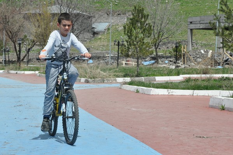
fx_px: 653
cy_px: 74
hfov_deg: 20.2
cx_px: 114
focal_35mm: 101
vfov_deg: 13.5
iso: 1000
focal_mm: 62
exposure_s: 1/2000
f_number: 11
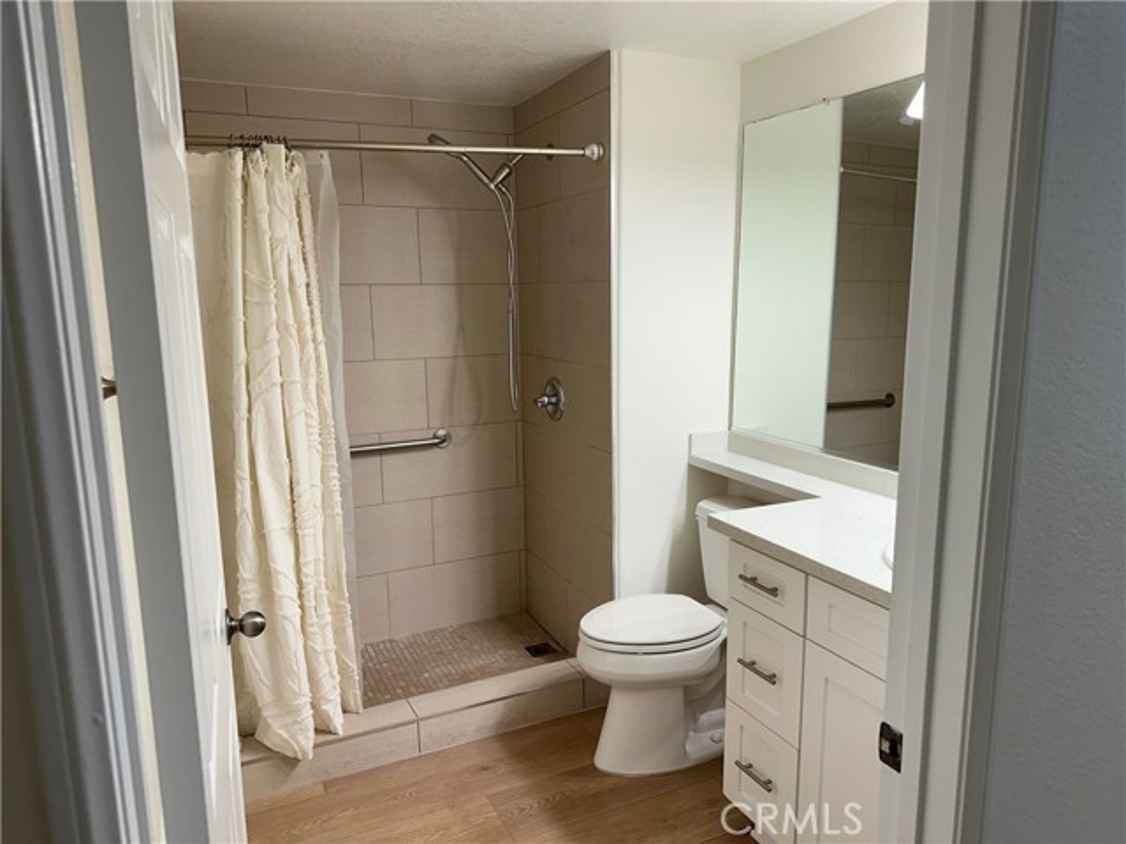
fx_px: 781
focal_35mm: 24
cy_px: 422
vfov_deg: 56.8
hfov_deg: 71.6
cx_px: 563
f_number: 1.78
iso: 80
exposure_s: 1/120
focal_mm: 6.86
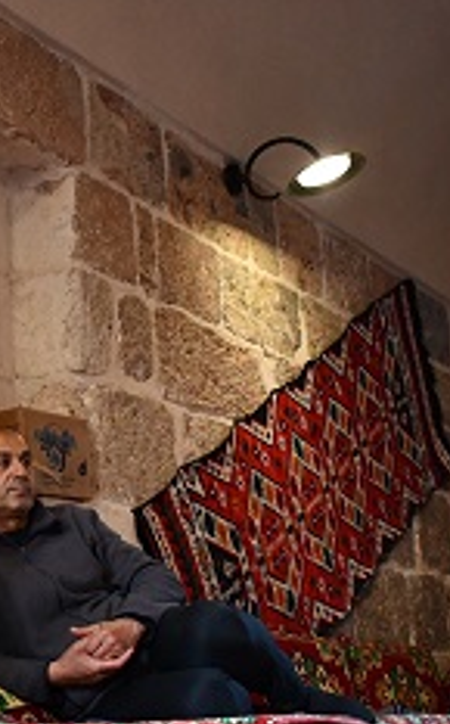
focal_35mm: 71
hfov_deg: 17.7
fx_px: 1398
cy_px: 401
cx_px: -25
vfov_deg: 29.0
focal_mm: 18
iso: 3200
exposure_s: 1/80
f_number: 3.5
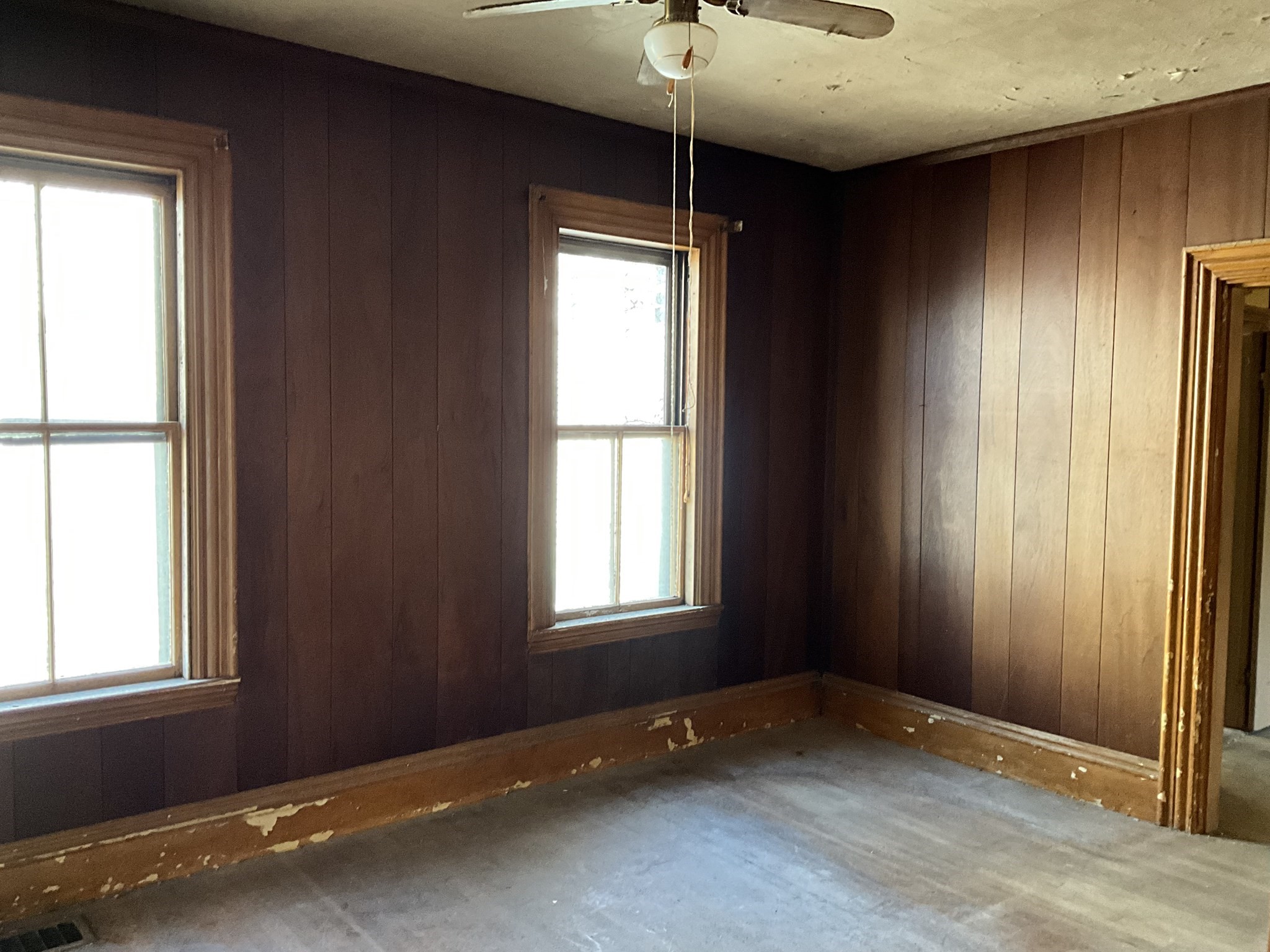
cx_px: 635
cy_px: 476
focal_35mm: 29
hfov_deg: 61.7
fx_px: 1064
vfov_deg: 48.2
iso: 250
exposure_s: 1/60
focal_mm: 3
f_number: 1.8
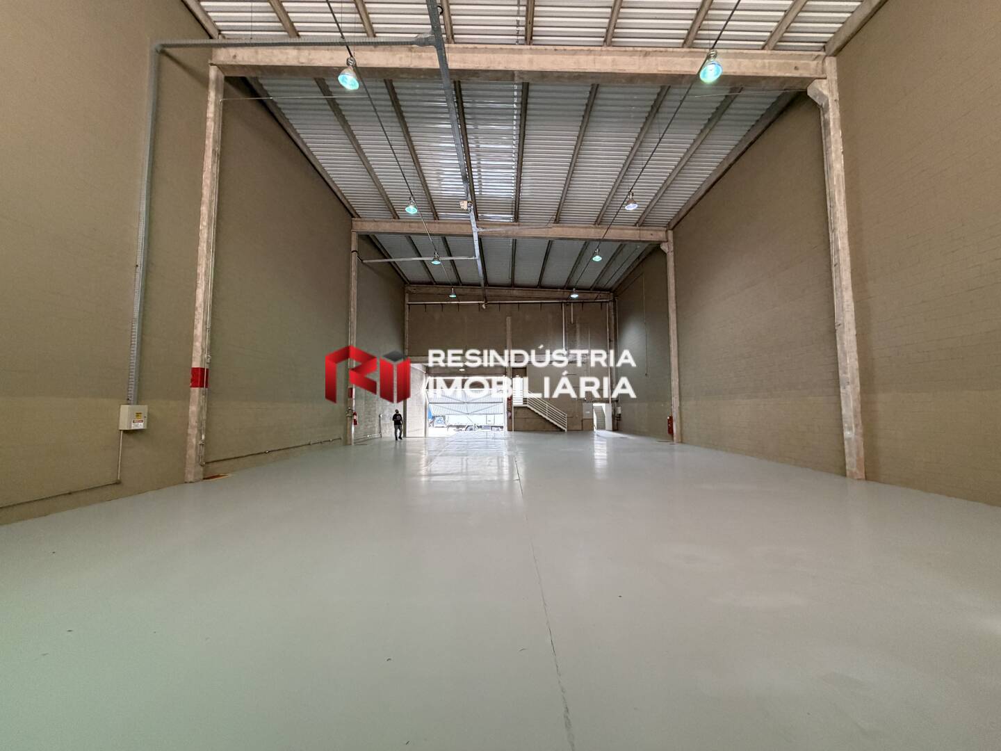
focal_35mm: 14
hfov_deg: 102.1
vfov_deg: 85.7
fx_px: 405
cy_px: 376
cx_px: 500
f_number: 2.2
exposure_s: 1/60
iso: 400
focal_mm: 2.22
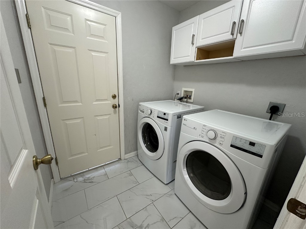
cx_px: 153
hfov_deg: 102.1
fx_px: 124
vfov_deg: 85.7
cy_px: 114
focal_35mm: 14
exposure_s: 1/60
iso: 200
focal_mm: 2.22
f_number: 2.2
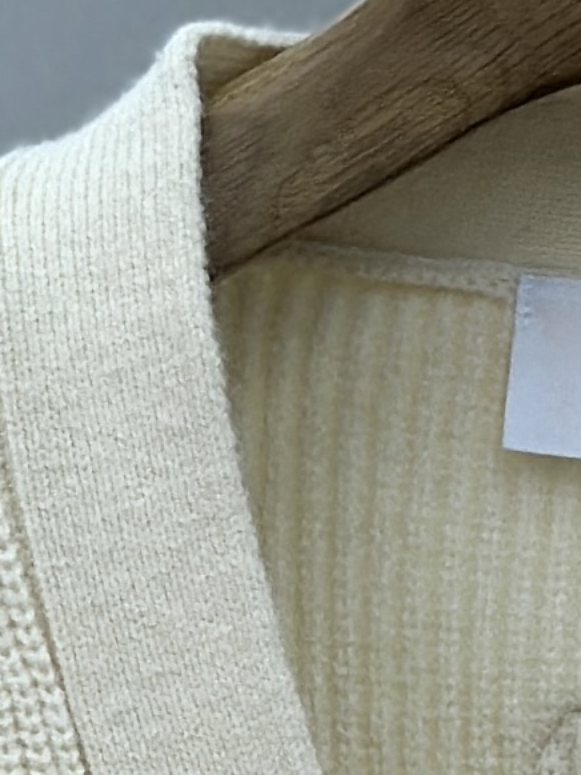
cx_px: 732
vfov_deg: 5.9
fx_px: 7449
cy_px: 727
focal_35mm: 333
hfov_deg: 4.5
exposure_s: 1/574
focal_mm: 6.86
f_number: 1.78
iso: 80
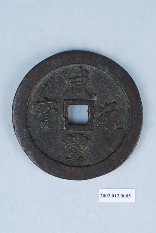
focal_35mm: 90
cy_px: 116
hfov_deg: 15.2
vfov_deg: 22.6
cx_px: 78
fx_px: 584
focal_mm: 60
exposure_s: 1/100
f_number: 20
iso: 100
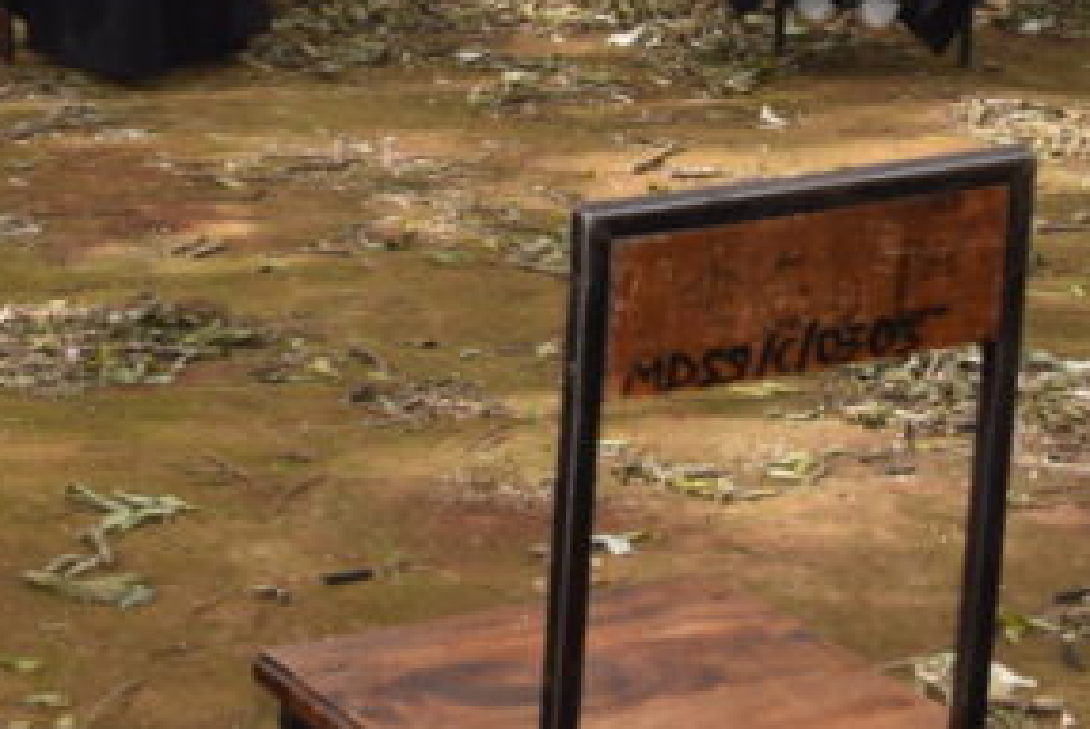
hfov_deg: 14.7
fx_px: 4213
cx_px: 216
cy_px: -549
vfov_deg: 9.5
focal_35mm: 139
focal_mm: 26
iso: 160
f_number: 5.6
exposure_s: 1/125
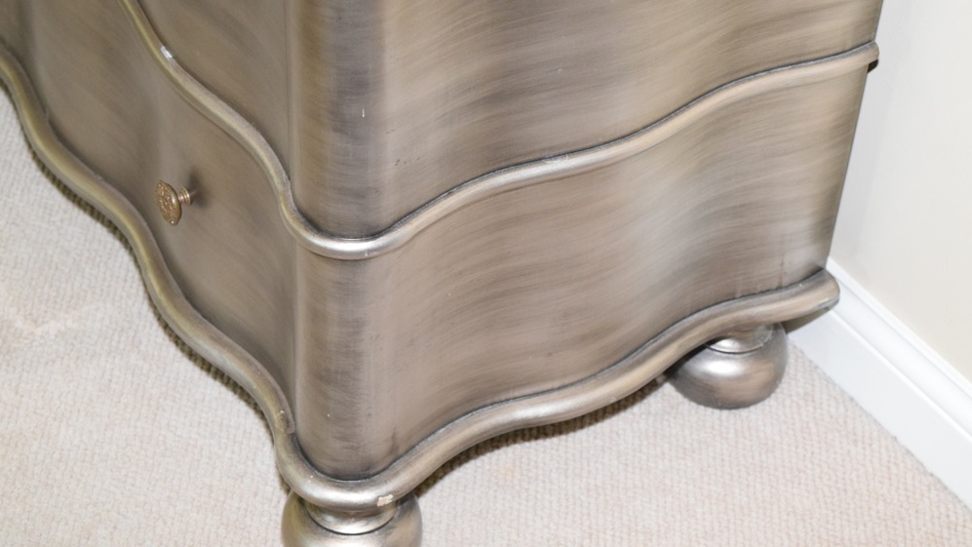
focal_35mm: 82
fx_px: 2114
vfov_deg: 14.7
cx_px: 486
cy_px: 279
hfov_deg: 25.9
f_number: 5.6
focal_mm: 52
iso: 2800
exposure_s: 1/60
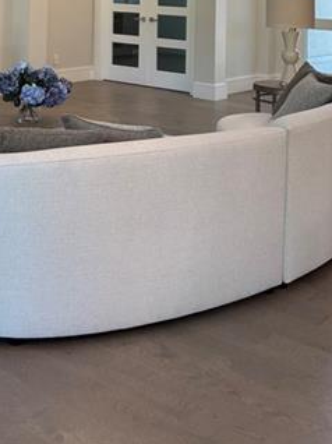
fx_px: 743
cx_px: 88
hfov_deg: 24.9
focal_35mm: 58
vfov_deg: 30.1
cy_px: -34
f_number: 1.78
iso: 64
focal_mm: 6.76
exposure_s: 1/120
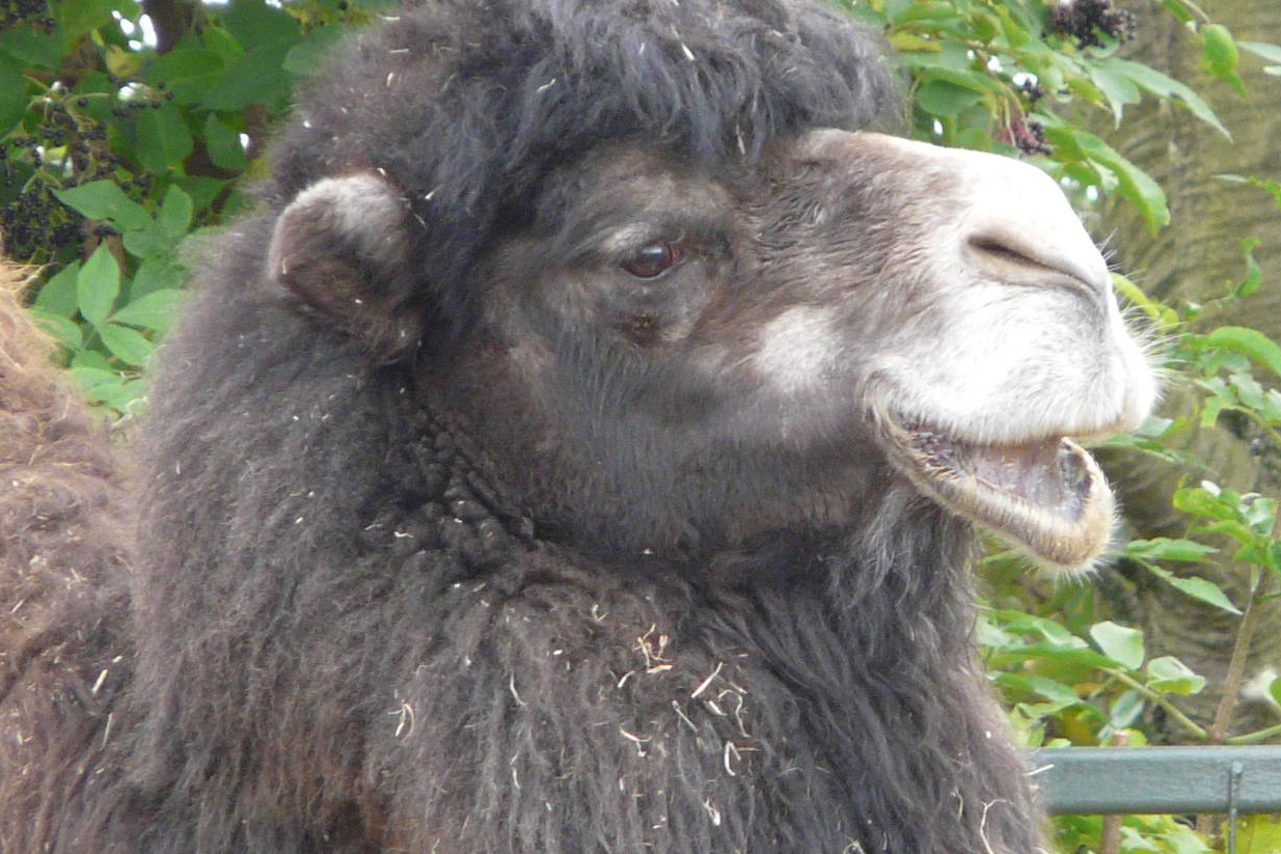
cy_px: 423
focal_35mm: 1006
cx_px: 757
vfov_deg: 1.4
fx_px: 35798
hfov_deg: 2.1
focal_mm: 76.9
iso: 200
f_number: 4
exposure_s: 1/80
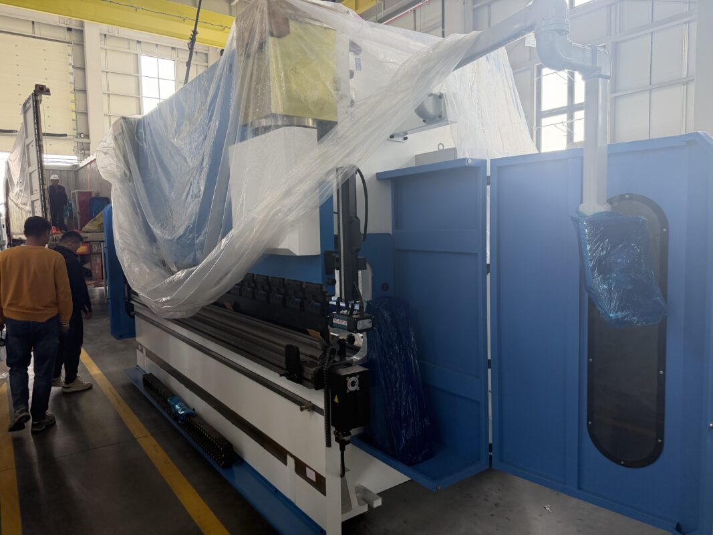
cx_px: 356
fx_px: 494
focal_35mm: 24
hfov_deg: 71.6
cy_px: 268
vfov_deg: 56.8
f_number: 1.78
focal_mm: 6.76
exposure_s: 1/212
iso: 200
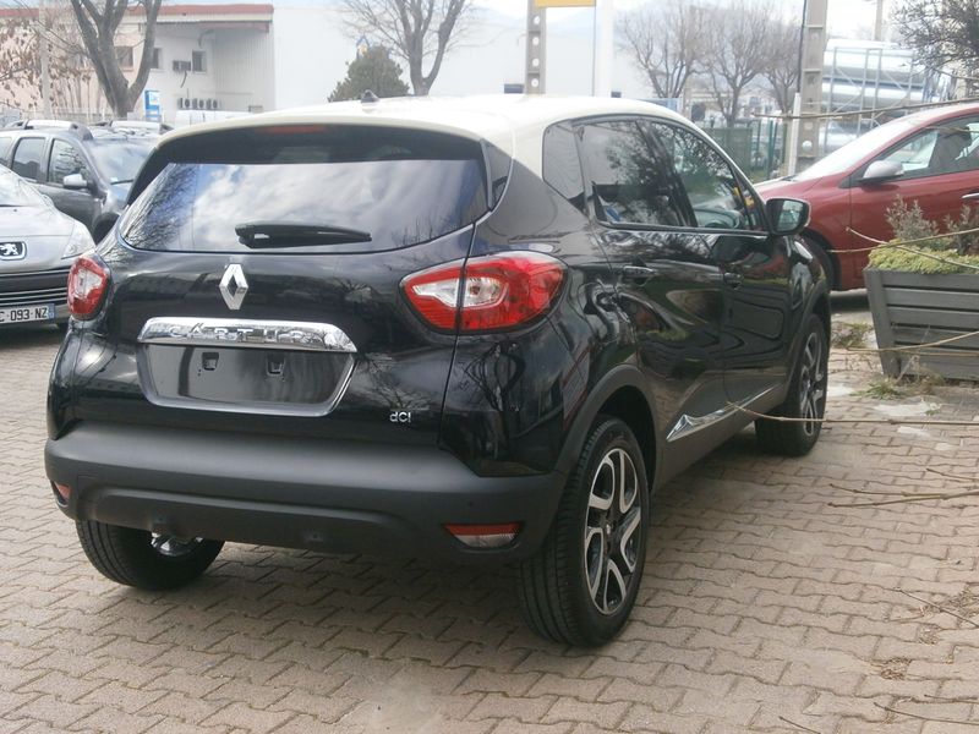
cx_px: 490
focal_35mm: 46
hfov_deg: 41.2
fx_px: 1301
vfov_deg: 31.5
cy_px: 367
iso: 250
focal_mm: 8.1
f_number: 3.8
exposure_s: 1/250
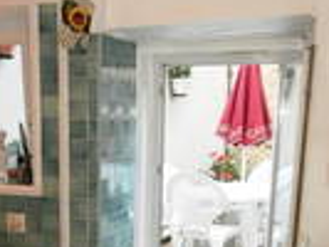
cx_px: 84
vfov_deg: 21.3
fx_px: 618
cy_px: 279
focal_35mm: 65
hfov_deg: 29.4
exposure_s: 1/30
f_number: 3
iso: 200
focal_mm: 4.2
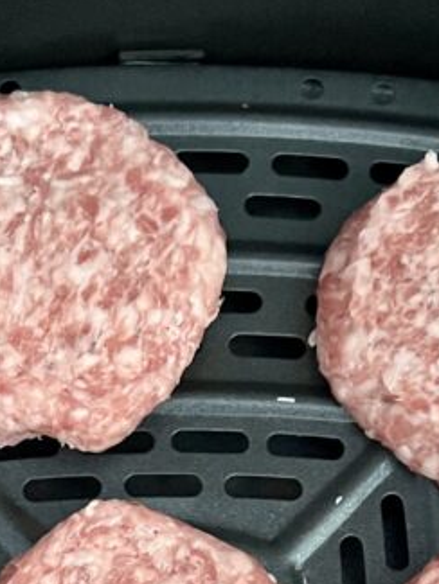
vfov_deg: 19.0
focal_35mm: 96
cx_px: 169
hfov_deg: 15.4
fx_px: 1622
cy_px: 753
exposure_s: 1/39
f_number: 1.5
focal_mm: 5.7
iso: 640
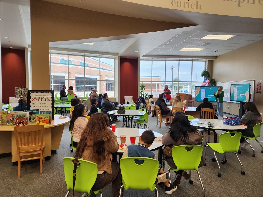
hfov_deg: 73.9
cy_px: 98
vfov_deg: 58.9
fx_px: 175
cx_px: 132
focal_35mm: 23
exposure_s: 1/180
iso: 200
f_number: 1.8
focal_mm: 6.4
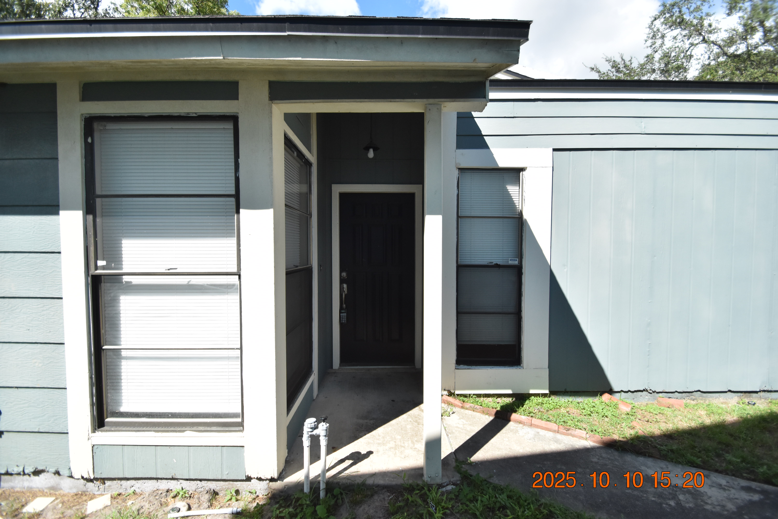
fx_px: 324
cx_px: 389
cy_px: 260
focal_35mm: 15
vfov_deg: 77.3
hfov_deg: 100.4
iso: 800
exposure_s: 1/4000
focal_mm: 10
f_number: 3.5
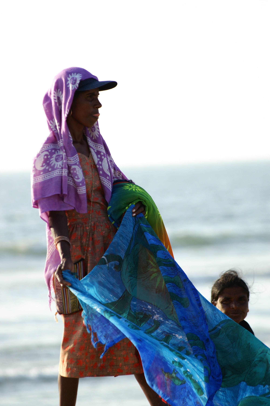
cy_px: 203
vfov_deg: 4.6
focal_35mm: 450
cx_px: 135
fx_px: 5071
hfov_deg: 3.0
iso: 200
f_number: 6.3
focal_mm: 300
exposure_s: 1/500
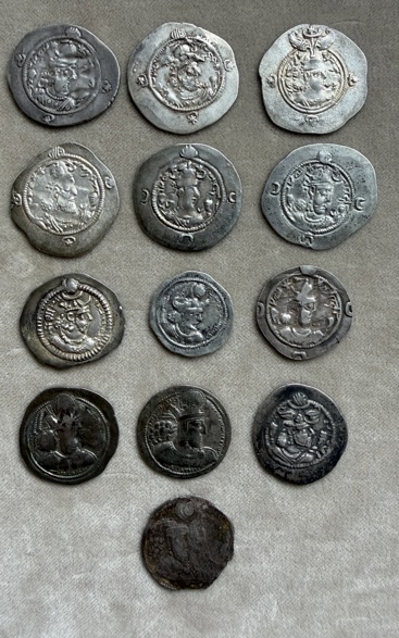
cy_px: 316
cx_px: 191
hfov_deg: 47.6
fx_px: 452
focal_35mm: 26
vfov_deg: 70.4
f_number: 2.2
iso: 125
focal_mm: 2.22
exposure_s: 1/121
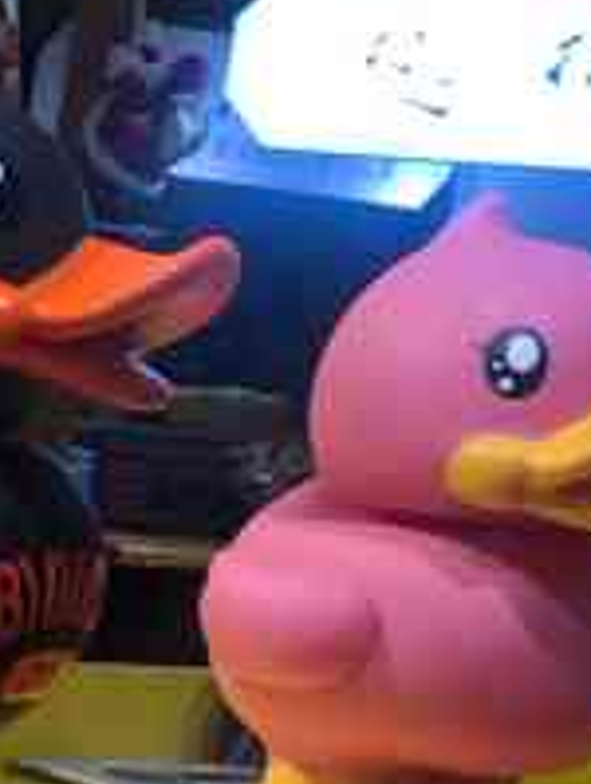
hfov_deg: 10.1
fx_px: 2973
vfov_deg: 14.4
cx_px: -745
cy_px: 1018
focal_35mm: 131
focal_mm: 3.99
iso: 20
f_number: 1.8
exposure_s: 1/33
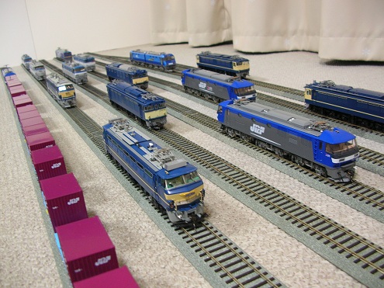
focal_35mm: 35
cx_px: 192
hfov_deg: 52.6
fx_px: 388
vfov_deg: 40.7
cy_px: 144
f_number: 2.8
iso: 80
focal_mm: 5.8
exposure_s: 1/5.6
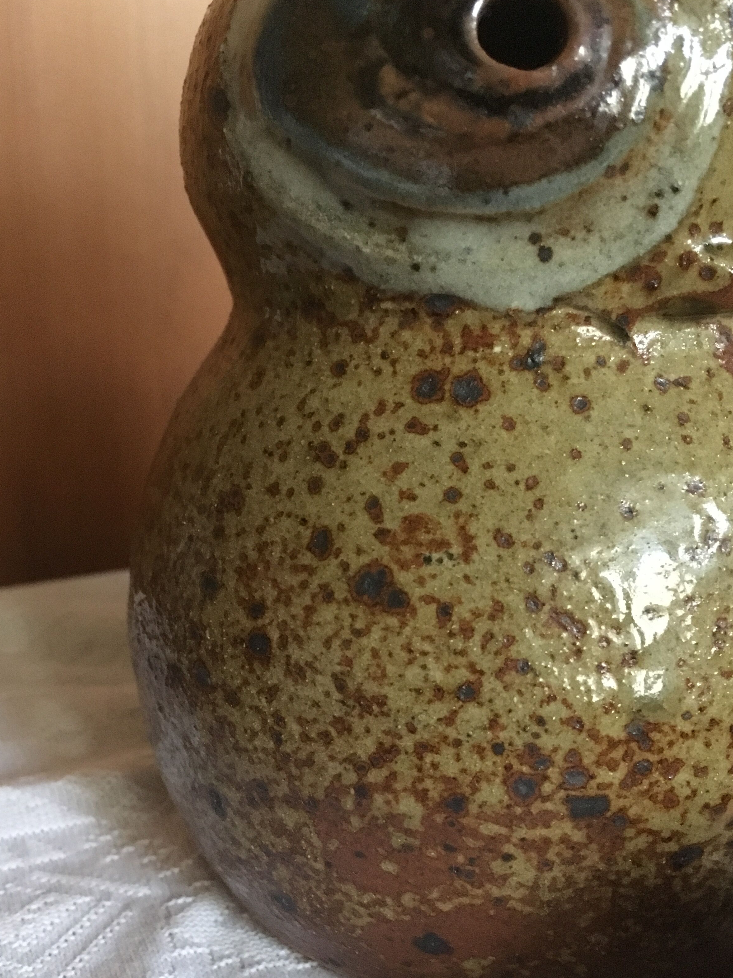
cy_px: 575
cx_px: 306
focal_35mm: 37
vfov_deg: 49.9
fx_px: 1045
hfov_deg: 38.6
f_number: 2.2
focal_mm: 4.15
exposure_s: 1/17
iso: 320
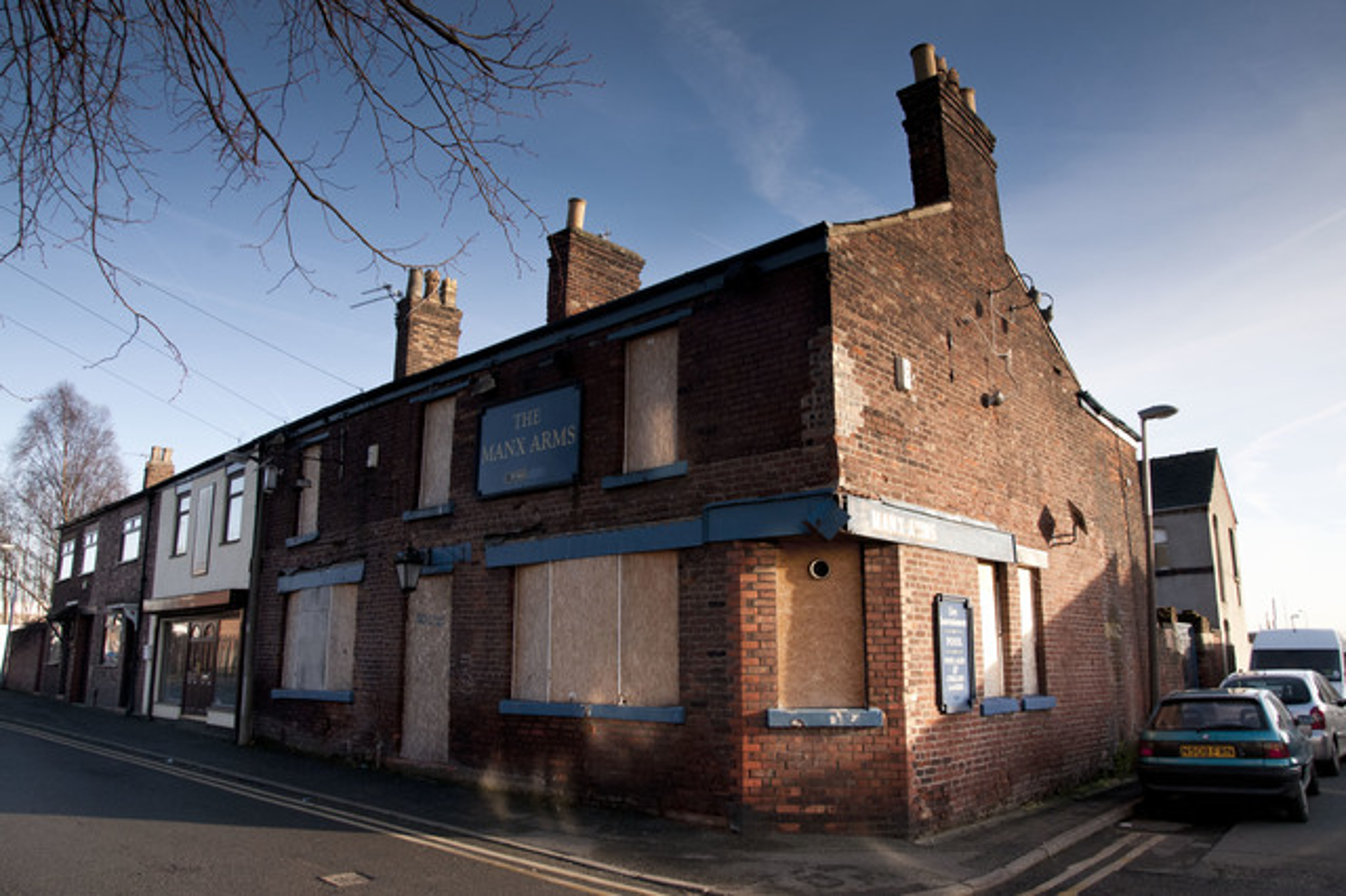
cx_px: 673
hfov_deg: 73.8
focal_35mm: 24
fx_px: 897
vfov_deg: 53.1
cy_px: 448
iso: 800
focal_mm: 16
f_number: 8
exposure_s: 1/320
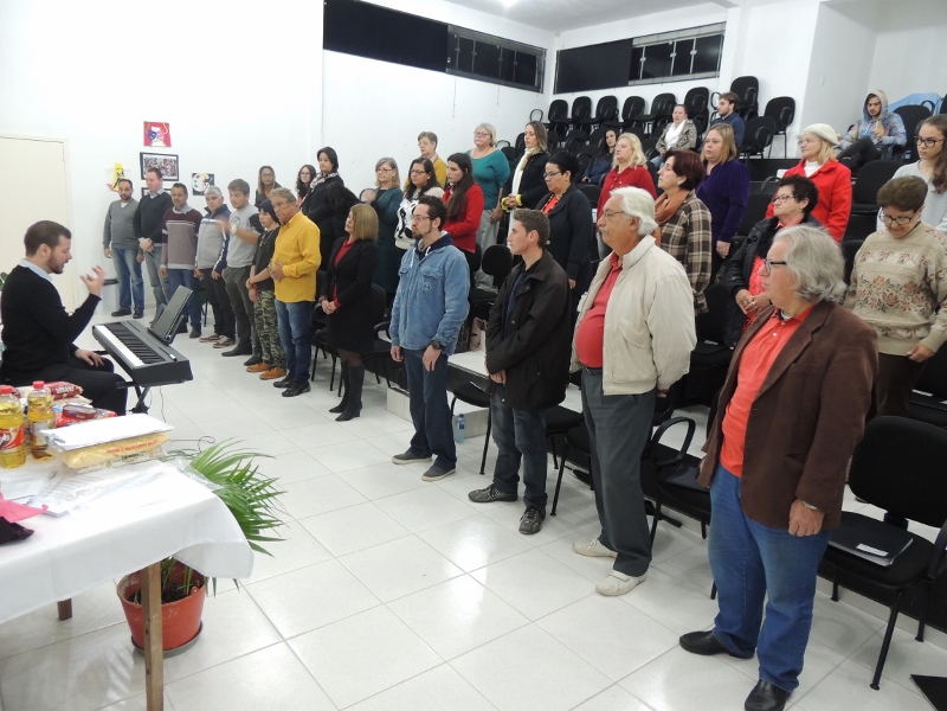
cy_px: 356
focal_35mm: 24
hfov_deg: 71.6
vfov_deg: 56.8
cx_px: 474
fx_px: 657
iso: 400
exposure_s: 1/20
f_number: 3
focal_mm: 4.3
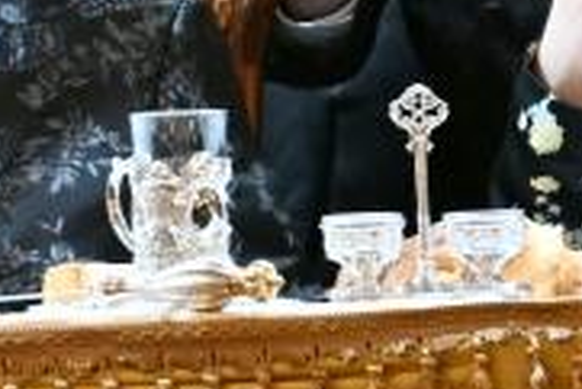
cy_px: 193
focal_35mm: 1696
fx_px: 27440
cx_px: -550
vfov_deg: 0.8
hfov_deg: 1.2
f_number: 2.8
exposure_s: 1/160
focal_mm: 200
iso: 400
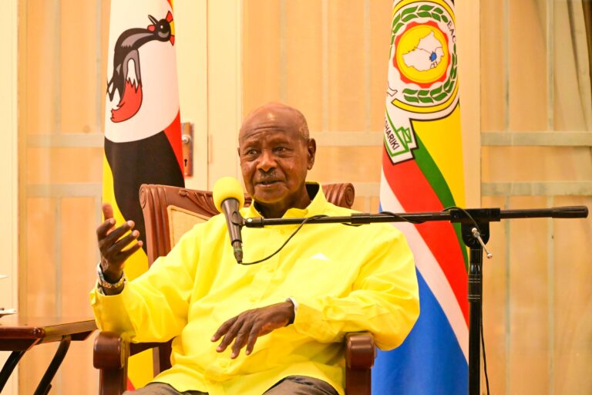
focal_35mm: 200
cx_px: 296
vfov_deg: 6.9
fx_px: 3289
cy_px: 198
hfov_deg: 10.3
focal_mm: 200
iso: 12800
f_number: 10
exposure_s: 1/50
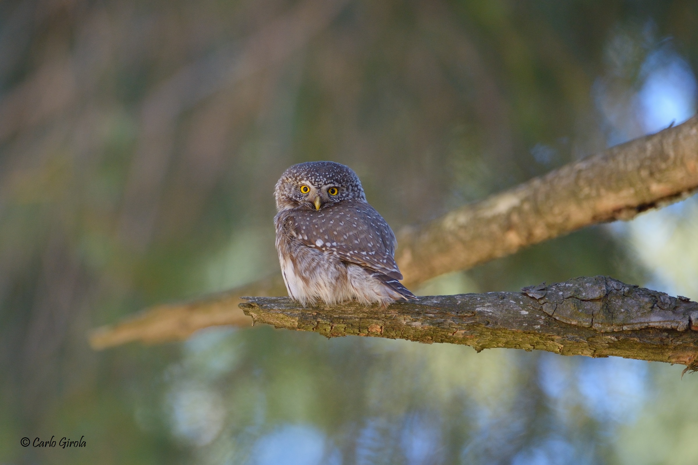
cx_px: 349
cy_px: 232
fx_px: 7755
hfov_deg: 5.2
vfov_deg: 3.4
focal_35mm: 400
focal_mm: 400
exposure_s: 1/250
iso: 1250
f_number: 5.6
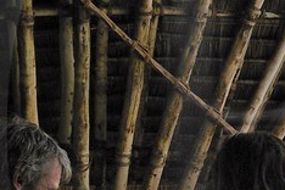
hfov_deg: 11.9
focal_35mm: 164
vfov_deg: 8.4
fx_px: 1298
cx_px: 454
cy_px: 129
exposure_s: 1/160
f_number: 14
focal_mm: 24
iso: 200
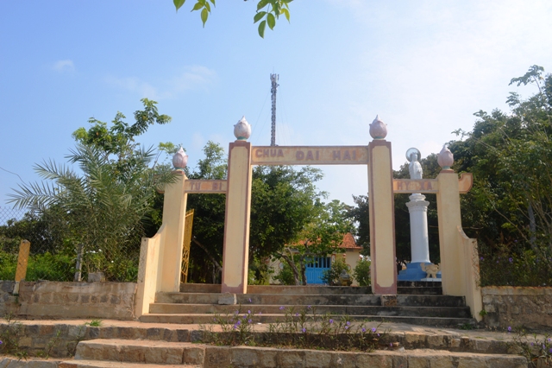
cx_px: 276
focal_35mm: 30
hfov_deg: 62.0
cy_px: 184
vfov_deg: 43.6
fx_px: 460
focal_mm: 20
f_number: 10
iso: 100
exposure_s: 1/200
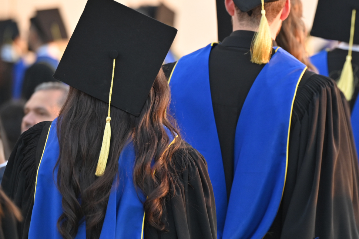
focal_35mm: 330
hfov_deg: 6.2
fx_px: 3288
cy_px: 101
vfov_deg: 4.2
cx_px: 270
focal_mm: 200
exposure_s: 1/250
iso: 1000
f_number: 4
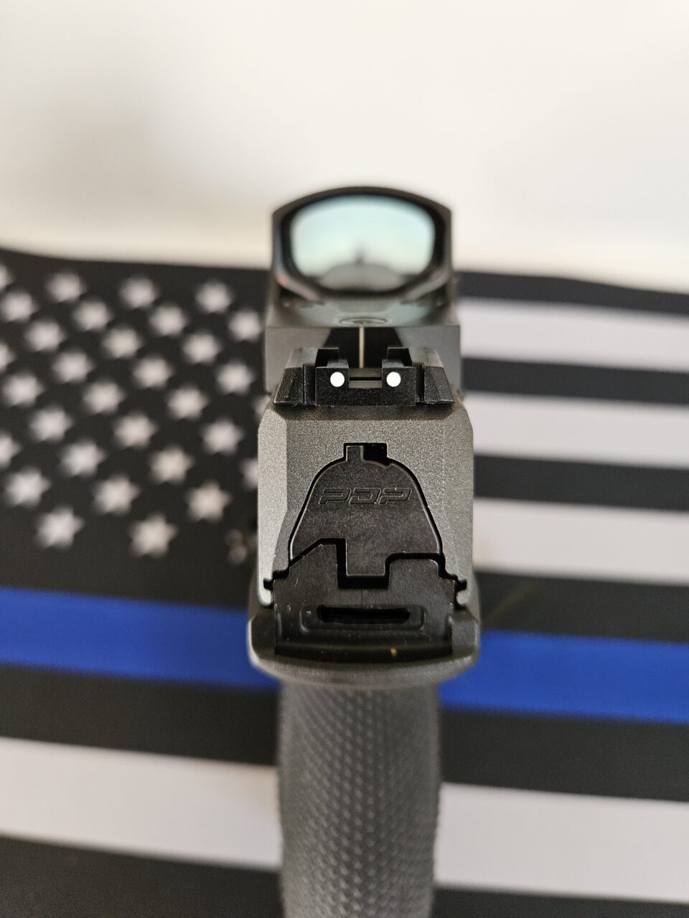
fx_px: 610
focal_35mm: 23
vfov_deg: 73.9
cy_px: 459
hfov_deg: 58.9
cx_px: 344
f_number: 1.8
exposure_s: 1/120
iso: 640
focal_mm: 5.4
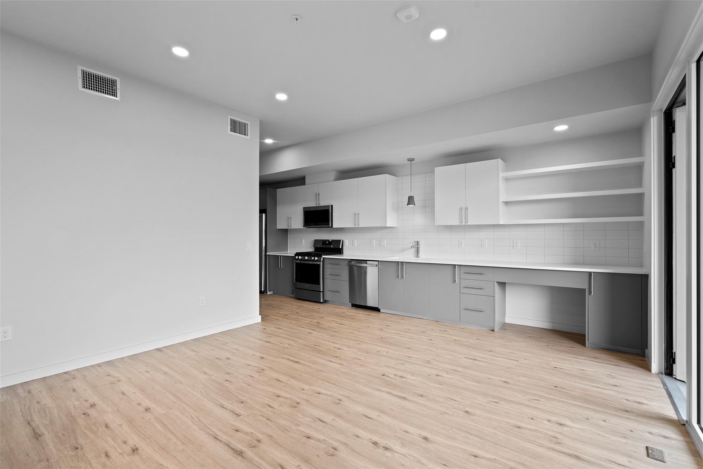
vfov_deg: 73.7
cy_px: 234
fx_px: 312
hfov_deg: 96.7
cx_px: 352
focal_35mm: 16
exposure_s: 1/2.5
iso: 125
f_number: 9
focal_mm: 16
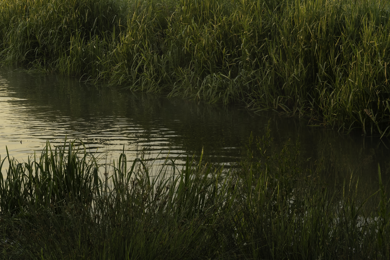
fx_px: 1224
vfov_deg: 11.9
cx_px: -59
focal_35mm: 113
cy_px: -25
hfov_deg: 17.4
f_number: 8
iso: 200
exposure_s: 1/200
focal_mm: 48
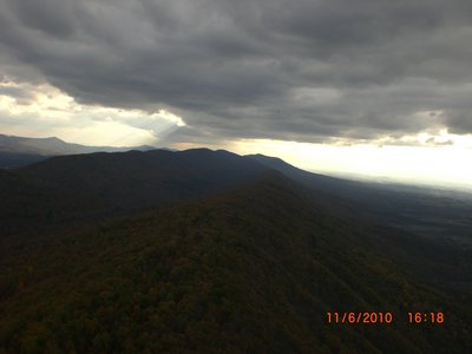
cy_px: 177
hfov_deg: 49.0
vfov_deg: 37.7
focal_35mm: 38
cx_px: 236
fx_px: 518
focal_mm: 6.3
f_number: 4.4
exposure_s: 1/250
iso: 50
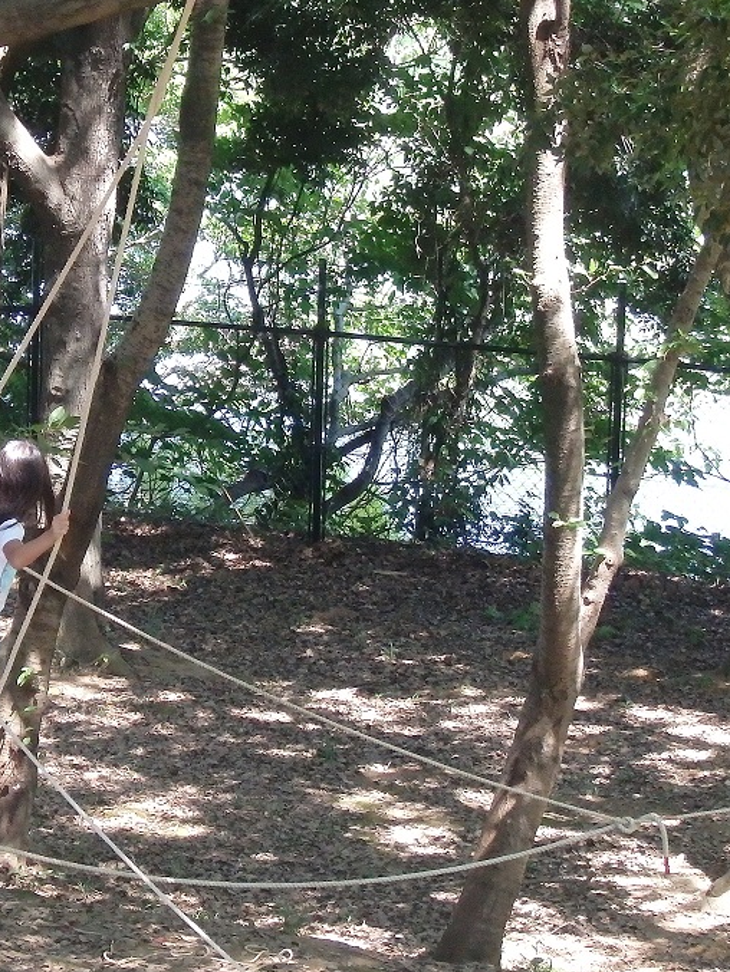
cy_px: 368
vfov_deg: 12.0
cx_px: 29
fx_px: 4638
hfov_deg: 9.0
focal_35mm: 165
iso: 800
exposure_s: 1/160
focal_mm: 17.3
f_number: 4.9
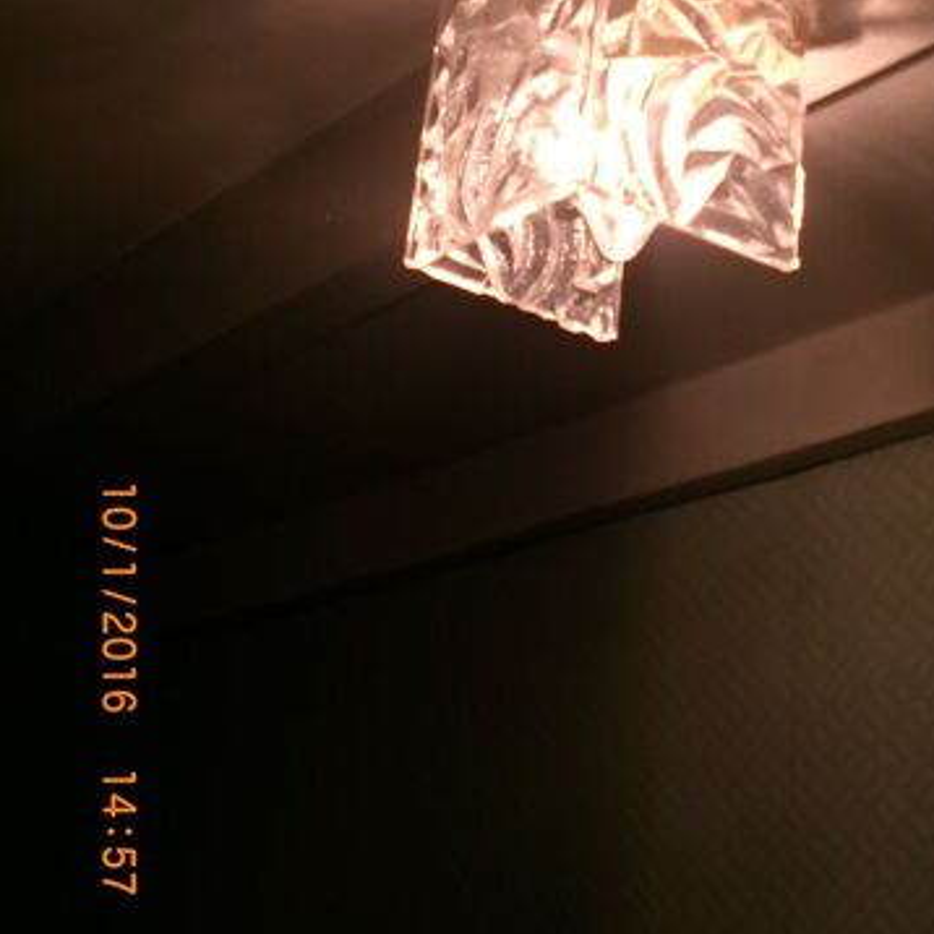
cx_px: 618
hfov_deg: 28.4
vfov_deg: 27.9
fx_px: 1832
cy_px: 162
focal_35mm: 60
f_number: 3.1
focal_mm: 6.3
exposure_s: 1/100
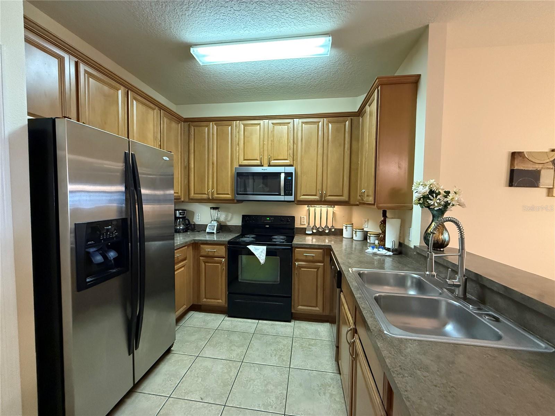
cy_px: 208
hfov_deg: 102.1
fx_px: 224
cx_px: 278
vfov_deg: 85.7
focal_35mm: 14
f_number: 2.2
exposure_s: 1/60
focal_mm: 2.22
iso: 800
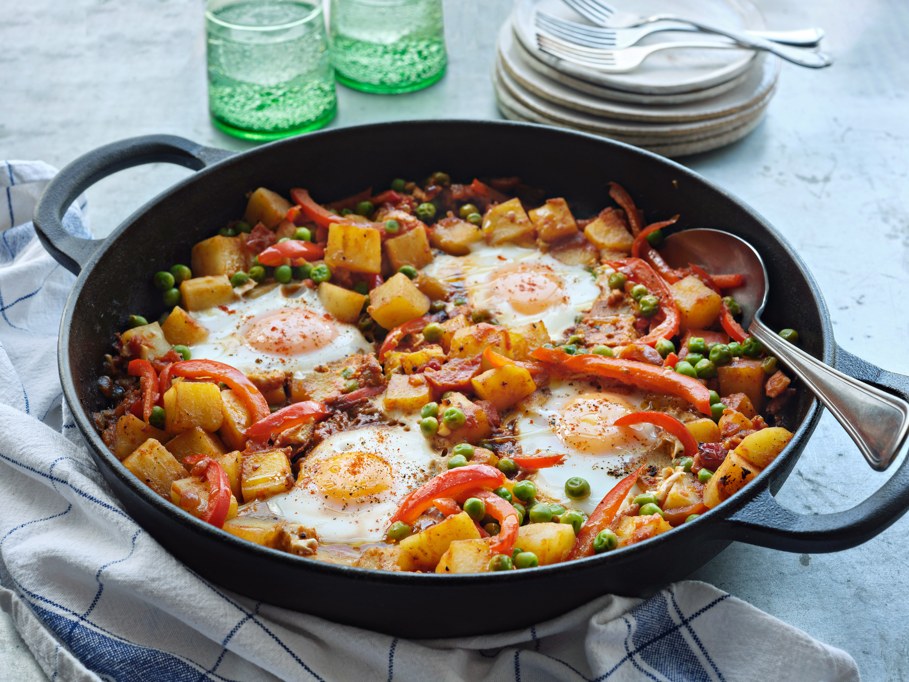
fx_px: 1313
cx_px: 454
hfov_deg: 38.2
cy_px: 341
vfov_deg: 29.1
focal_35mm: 50
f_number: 13
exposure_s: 1/15
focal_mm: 63
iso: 400
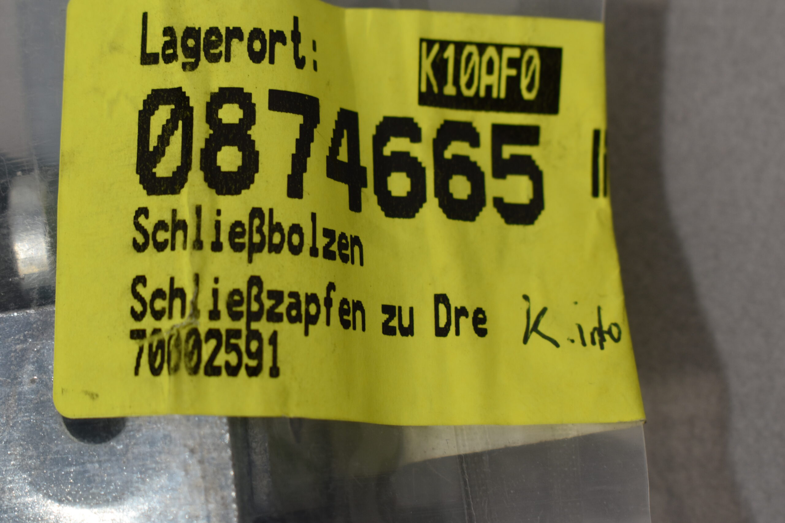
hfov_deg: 28.1
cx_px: 392
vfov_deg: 18.9
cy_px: 262
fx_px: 1570
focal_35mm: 72
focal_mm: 48
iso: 360
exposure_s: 1/60
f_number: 8
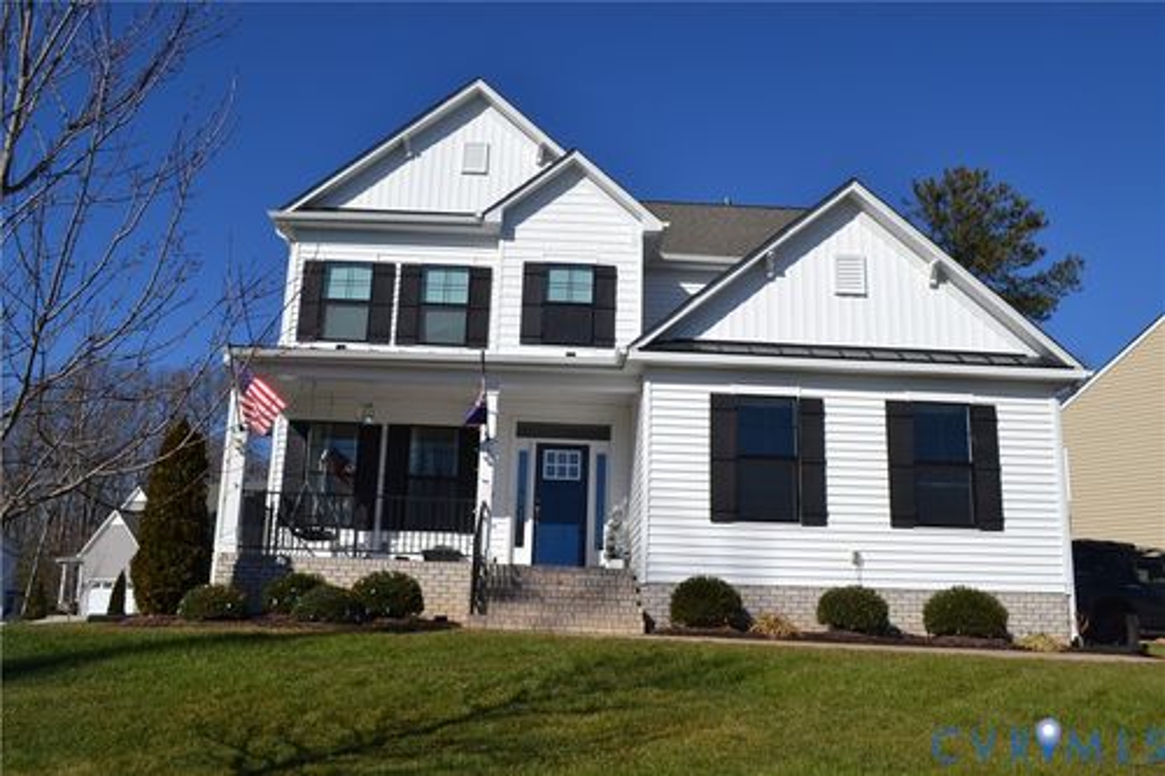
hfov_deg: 61.9
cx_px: 582
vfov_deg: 43.6
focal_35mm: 30
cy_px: 388
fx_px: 970
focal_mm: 20
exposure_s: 1/320
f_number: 9
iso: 100
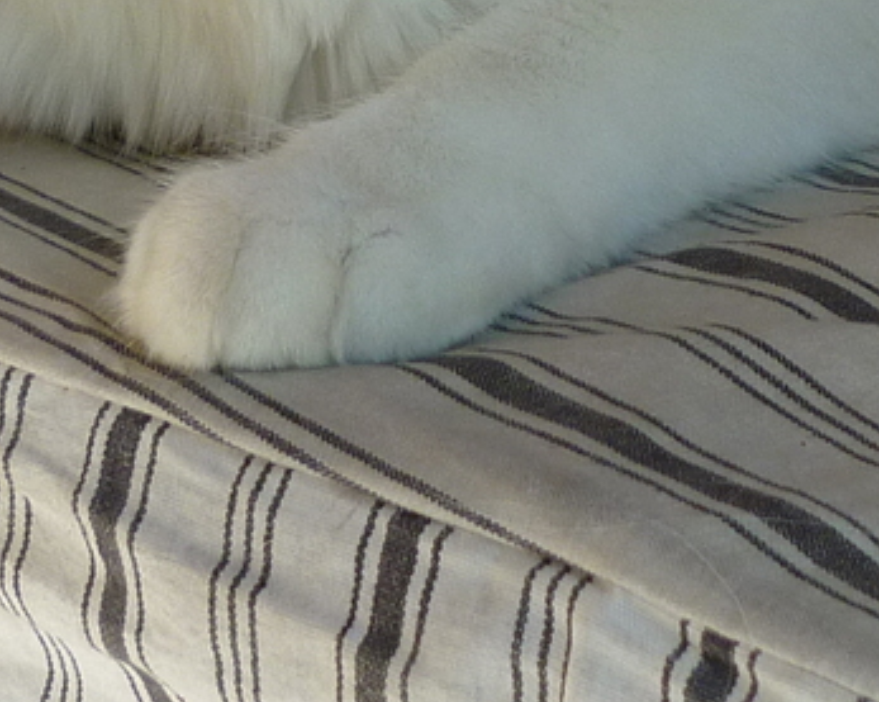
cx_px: 593
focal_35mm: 147
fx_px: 3821
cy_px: -233
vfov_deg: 10.3
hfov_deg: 13.1
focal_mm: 5.9
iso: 80
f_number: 2.9
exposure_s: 1/160
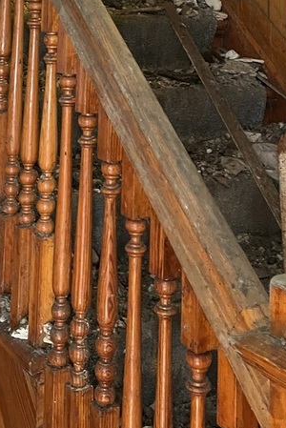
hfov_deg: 20.9
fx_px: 773
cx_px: 133
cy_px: -80
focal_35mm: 65
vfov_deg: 27.4
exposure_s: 1/35
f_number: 1.6
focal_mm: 5.1
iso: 640
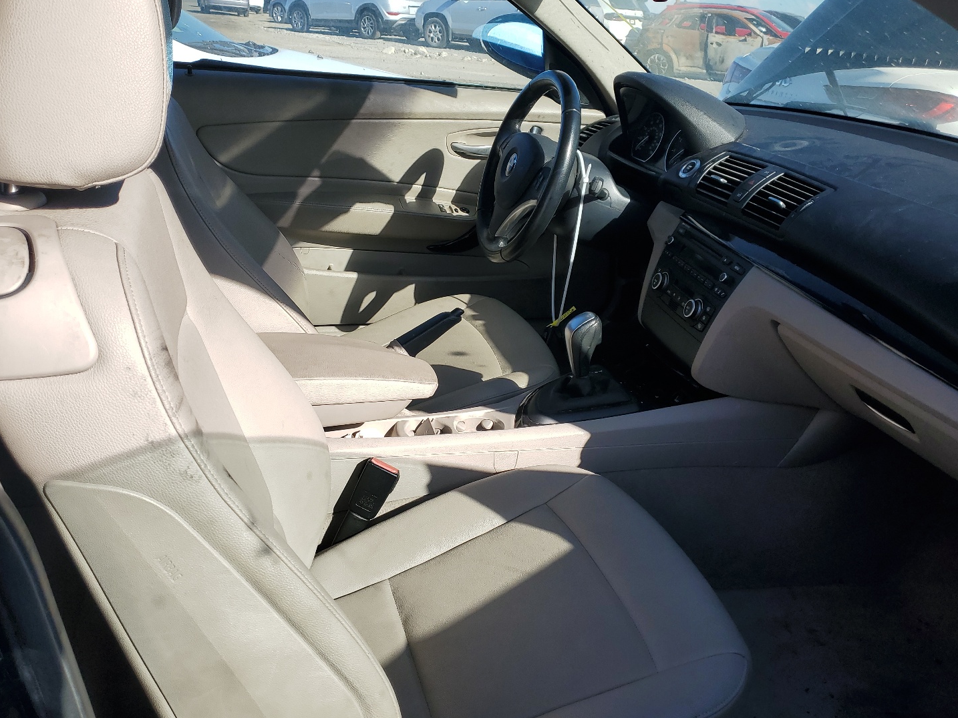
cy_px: 328
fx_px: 803
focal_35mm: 29
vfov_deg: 48.2
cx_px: 452
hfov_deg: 61.6
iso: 50
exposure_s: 1/2000
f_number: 1.5
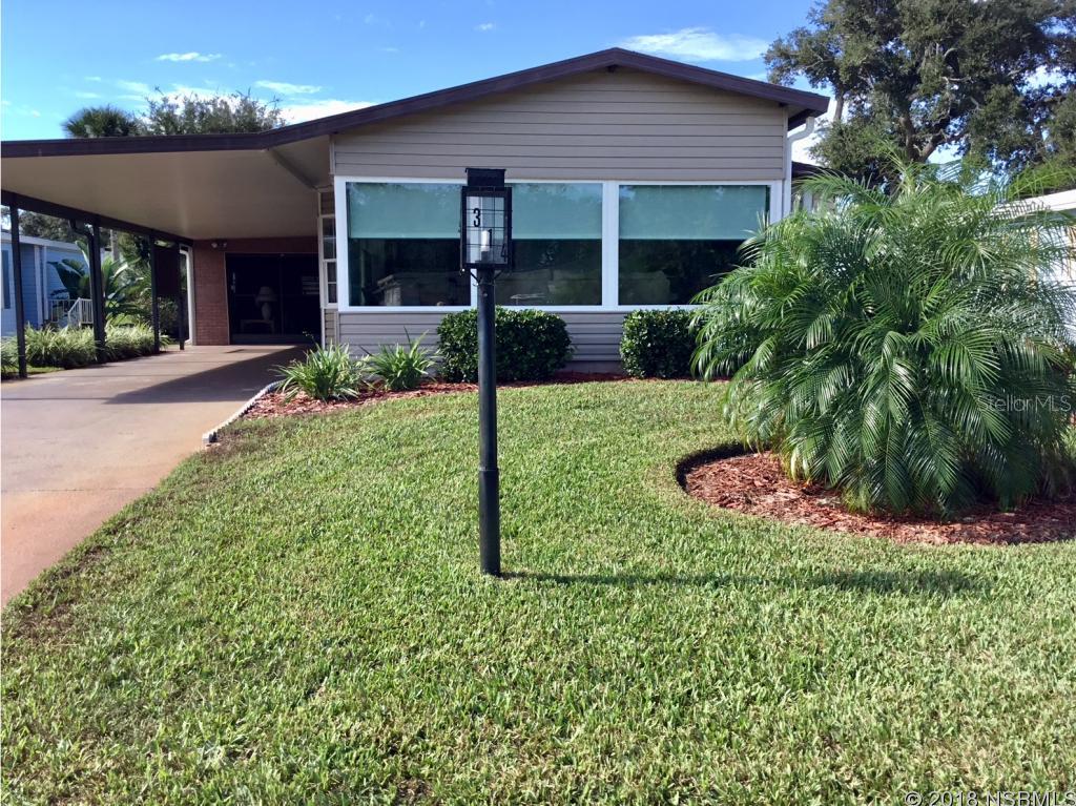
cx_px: 538
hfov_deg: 58.4
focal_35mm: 31
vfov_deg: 45.4
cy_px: 403
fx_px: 963
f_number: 2.4
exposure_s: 1/485
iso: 25
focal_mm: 3.3
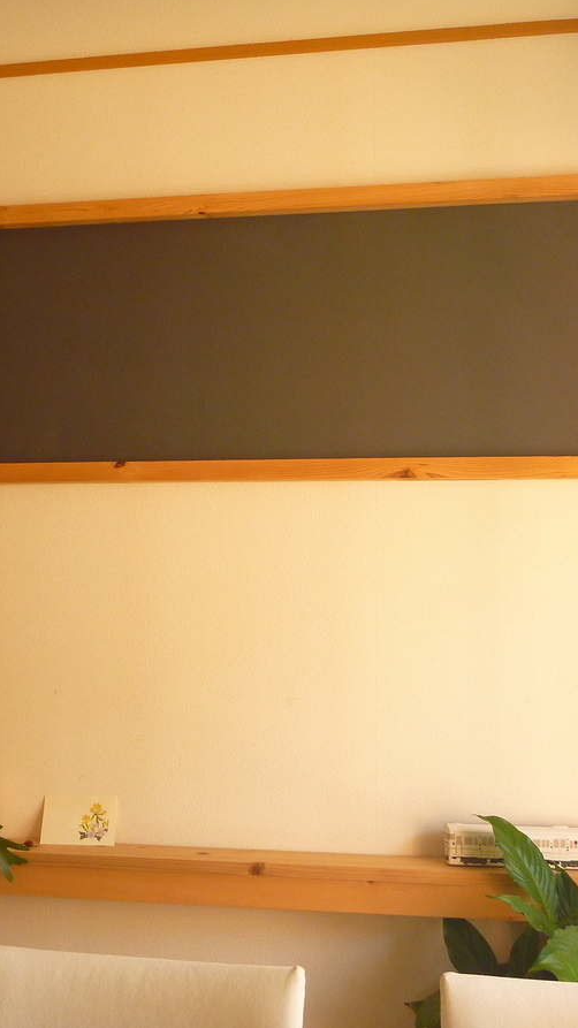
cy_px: 512
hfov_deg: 28.7
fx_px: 1118
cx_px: 173
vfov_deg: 49.4
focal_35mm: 41
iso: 200
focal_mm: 4.9
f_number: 3.3
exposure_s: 1/20
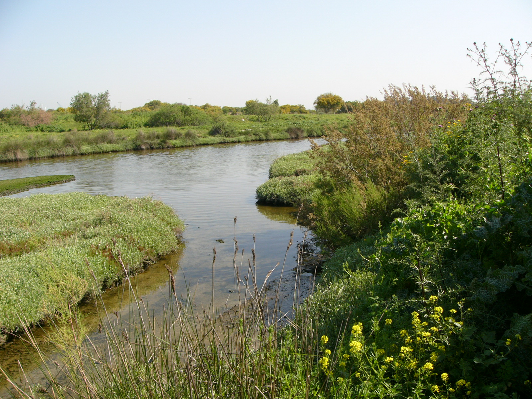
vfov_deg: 39.7
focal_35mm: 36
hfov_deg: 51.4
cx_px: 266
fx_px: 553
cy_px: 200
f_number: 4
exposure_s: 1/400
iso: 50
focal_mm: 6
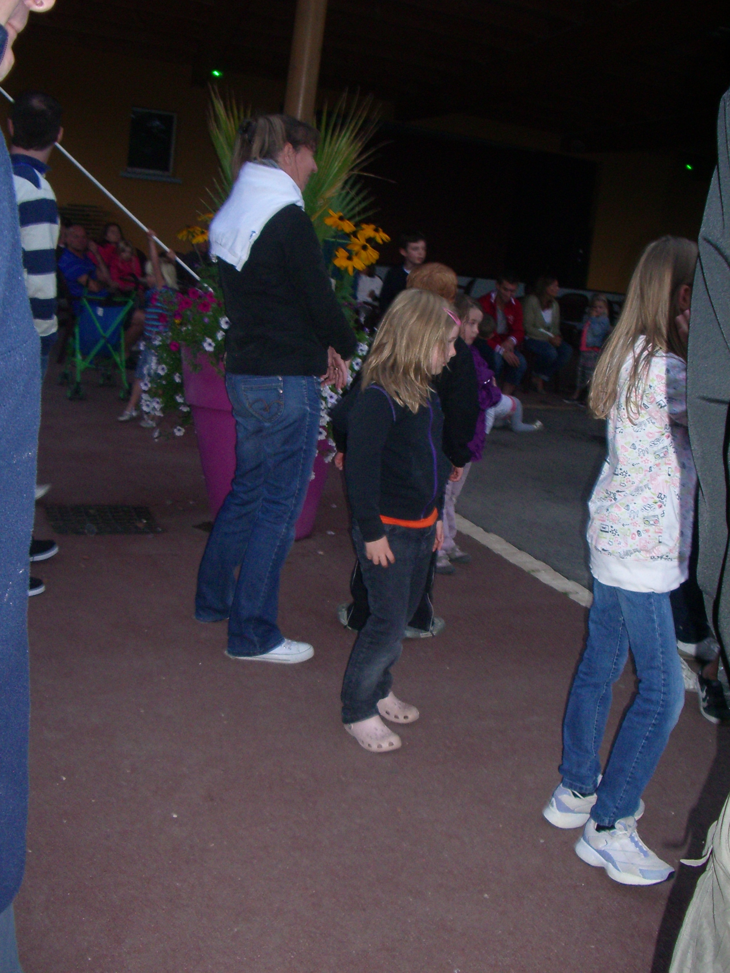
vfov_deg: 52.6
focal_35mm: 35
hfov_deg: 40.7
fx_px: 984
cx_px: 365
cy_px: 486
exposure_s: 1/60
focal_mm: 5.8
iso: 200
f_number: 2.6
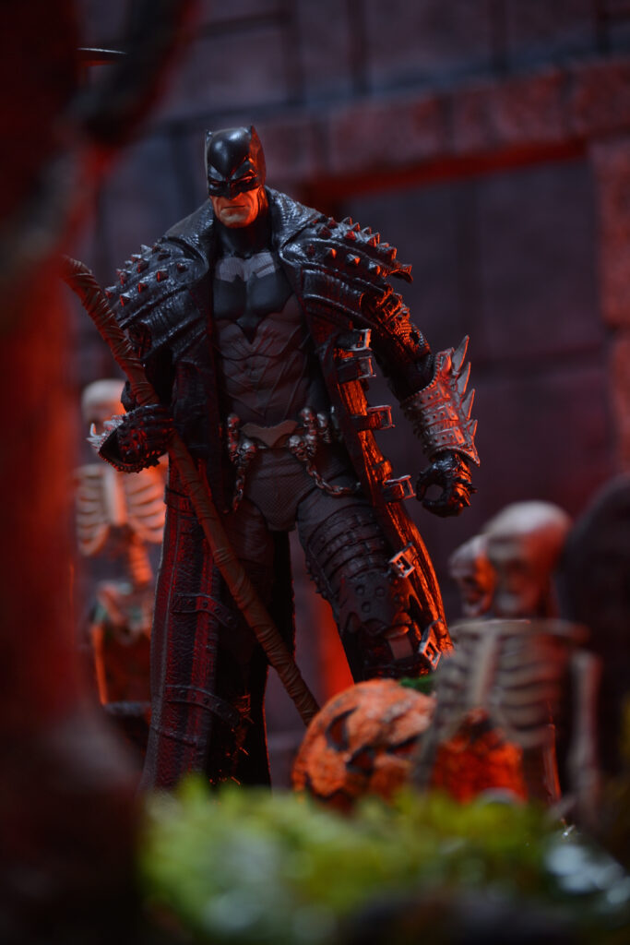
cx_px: 315
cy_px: 472
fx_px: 3345
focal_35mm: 128
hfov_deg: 10.8
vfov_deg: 16.1
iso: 100
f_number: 6.3
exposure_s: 1.6
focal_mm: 85
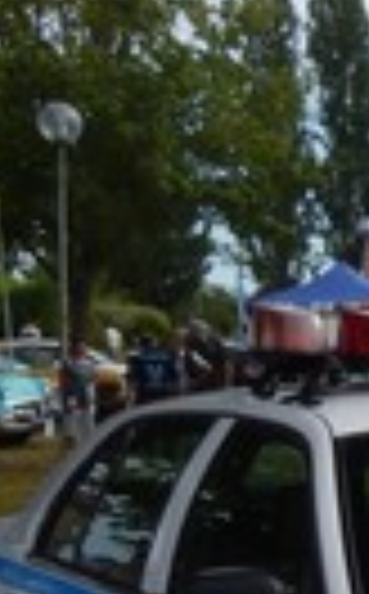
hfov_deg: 9.5
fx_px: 1810
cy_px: 657
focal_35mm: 112
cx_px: 1053
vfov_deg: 18.0
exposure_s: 1/640
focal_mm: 5.2
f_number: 3.5
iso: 80
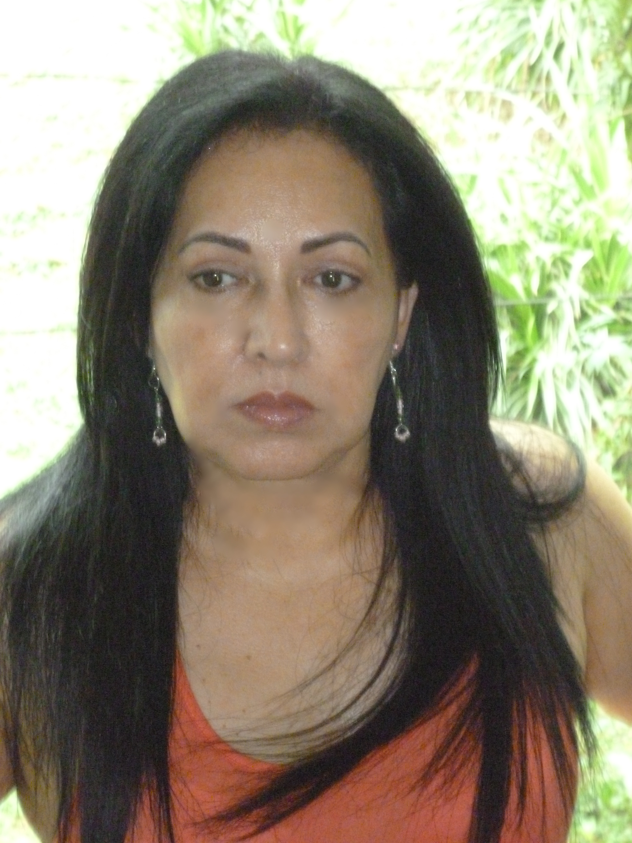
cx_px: 316
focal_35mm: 112
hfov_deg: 13.2
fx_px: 2726
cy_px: 422
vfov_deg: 17.6
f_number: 6.5
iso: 1000
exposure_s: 1/8
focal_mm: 20
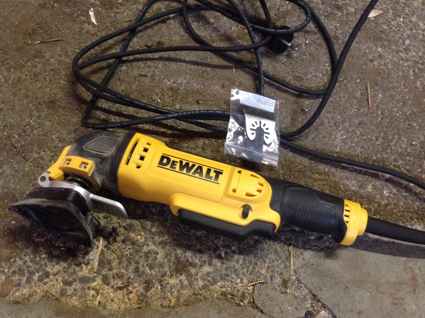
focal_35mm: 33
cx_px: 212
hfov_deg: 55.4
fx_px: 405
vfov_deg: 42.9
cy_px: 159
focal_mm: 4.12
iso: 400
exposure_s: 1/17
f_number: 2.4
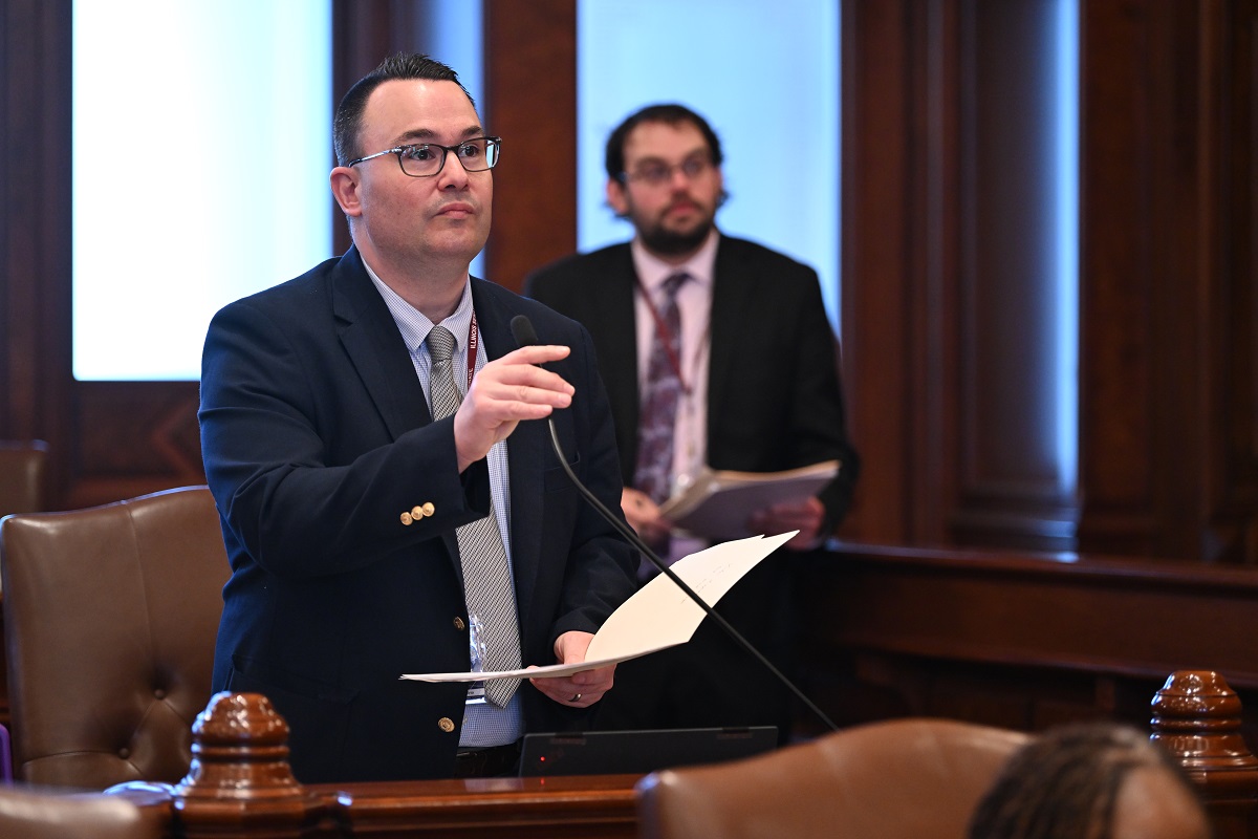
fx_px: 5241
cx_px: 629
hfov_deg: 13.7
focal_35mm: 150
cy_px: 420
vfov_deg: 9.1
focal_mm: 150
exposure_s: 1/200
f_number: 3.2
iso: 3200
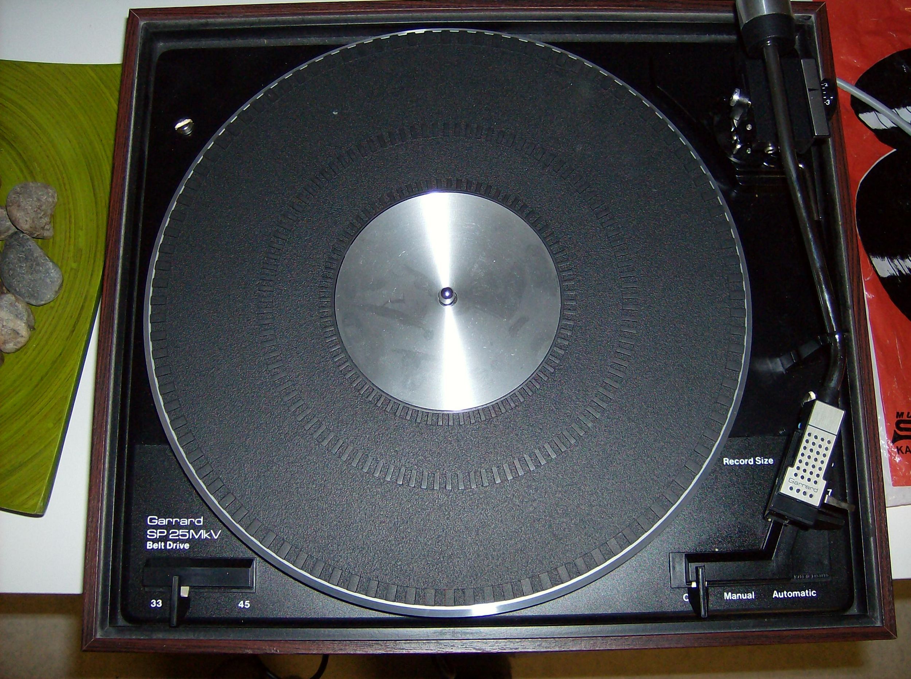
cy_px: 340
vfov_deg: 39.5
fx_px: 945
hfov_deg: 51.5
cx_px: 456
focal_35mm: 36
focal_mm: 6
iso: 200
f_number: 2.8
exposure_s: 1/60
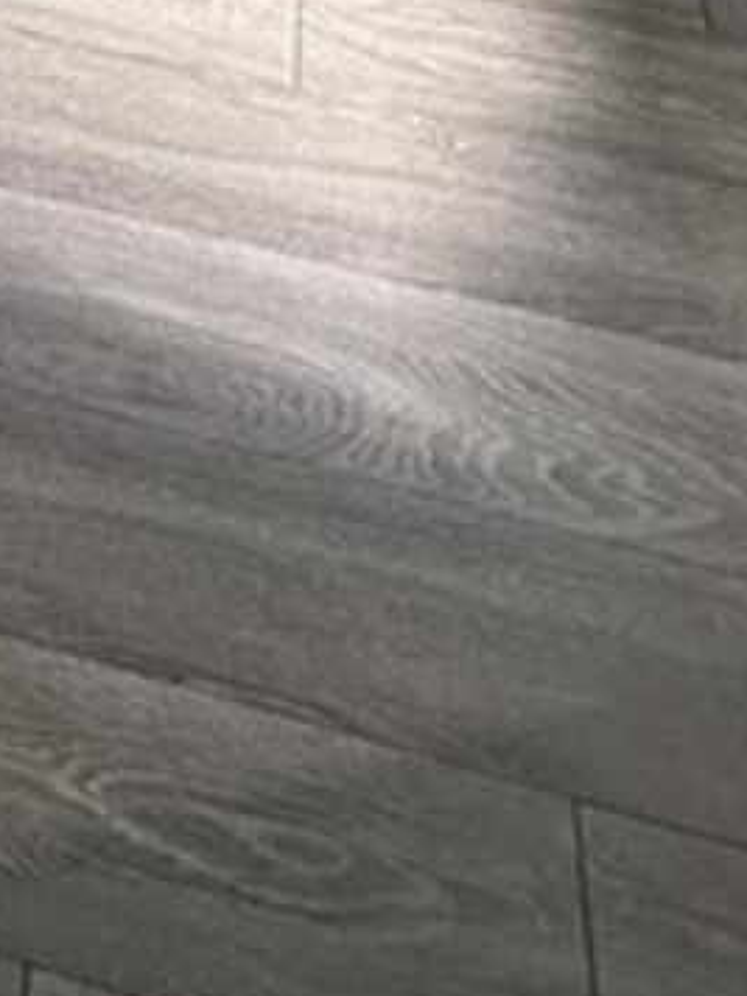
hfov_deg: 20.6
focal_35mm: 67
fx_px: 1928
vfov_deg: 17.3
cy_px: -1141
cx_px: -123
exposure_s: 1/161
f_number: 2.2
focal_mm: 2.22
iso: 40
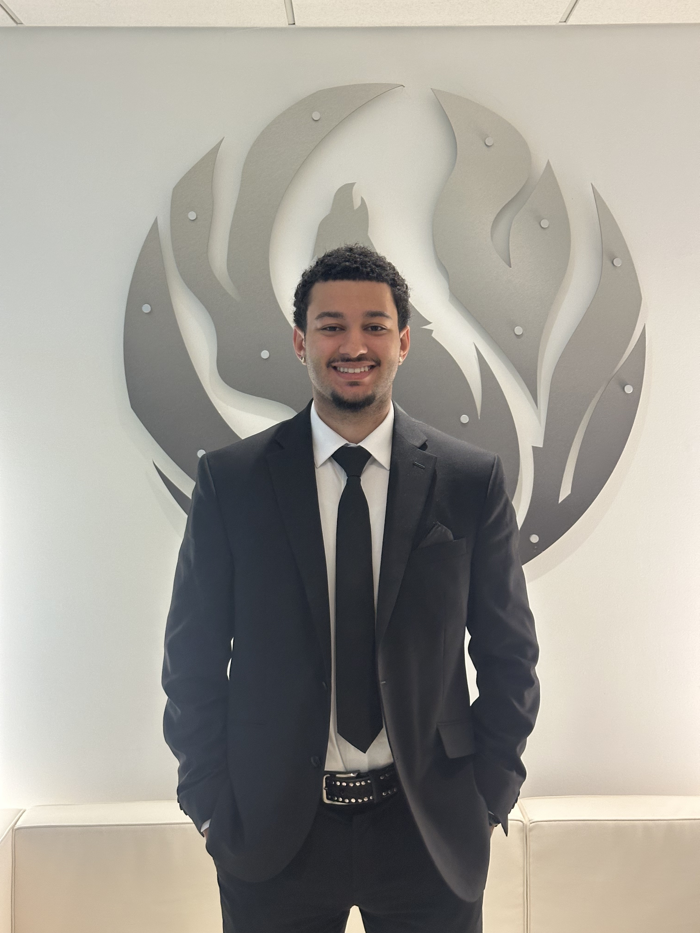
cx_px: 350
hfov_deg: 30.3
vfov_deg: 39.7
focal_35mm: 48
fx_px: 1294
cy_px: 466
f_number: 1.78
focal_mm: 6.86
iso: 250
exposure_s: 1/60
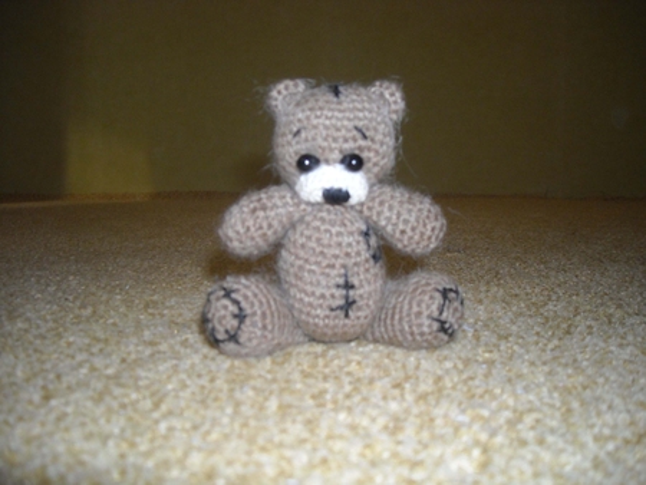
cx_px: 323
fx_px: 654
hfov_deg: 52.6
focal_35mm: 35
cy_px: 242
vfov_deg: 40.7
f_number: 2.8
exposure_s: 1/60
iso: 200
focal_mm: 5.7
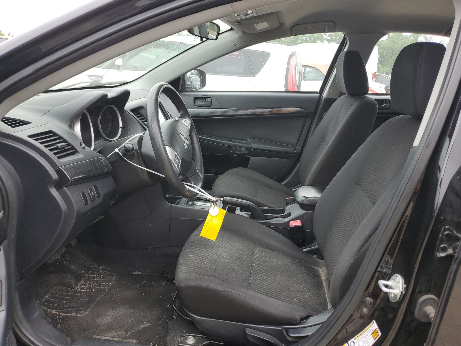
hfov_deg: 67.3
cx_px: 230
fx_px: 346
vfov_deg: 53.1
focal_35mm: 26
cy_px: 173
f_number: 1.5
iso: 50
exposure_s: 1/263
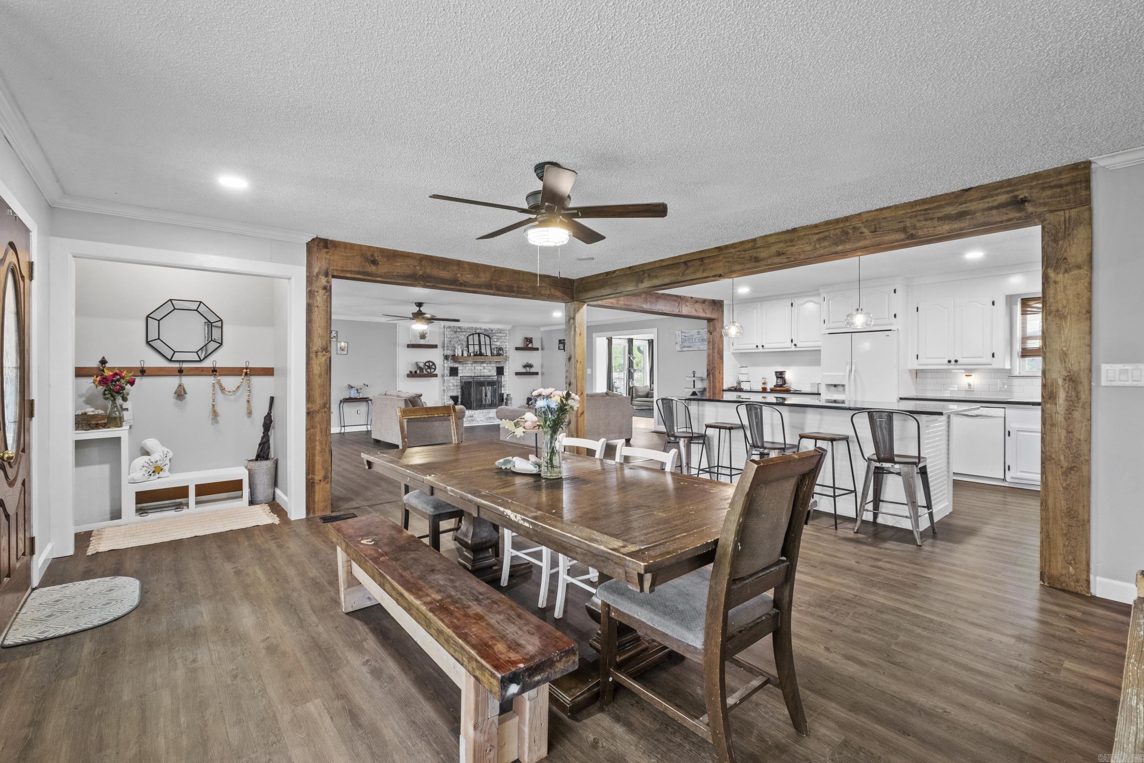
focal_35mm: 15
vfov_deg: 77.3
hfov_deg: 100.4
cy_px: 382
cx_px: 572
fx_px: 477
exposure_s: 1.3
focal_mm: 10
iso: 800
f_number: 7.1
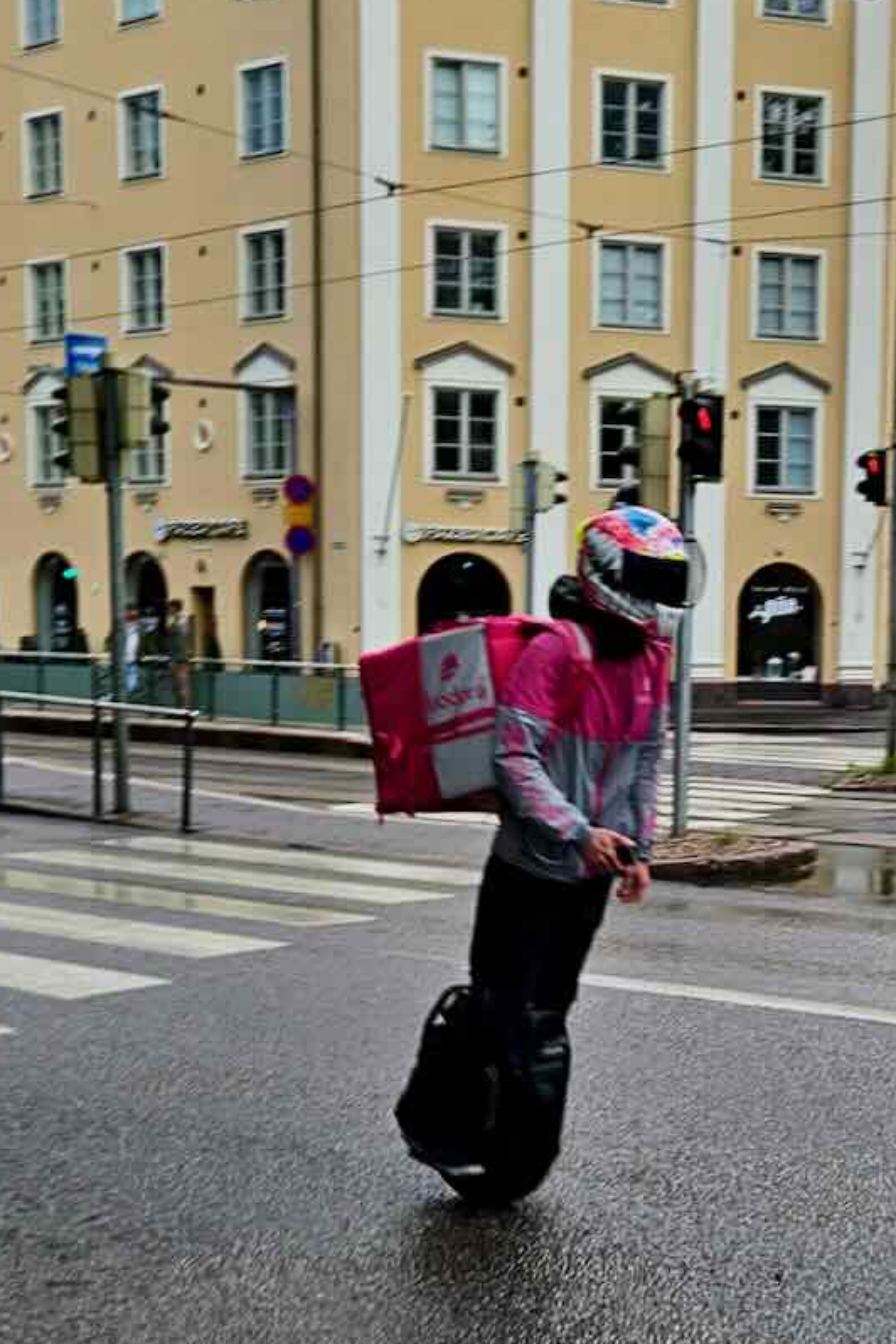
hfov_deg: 27.7
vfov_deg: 41.0
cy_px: 556
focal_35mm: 48
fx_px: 1792
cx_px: 671
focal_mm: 5.4
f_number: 1.8
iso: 25
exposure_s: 1/221
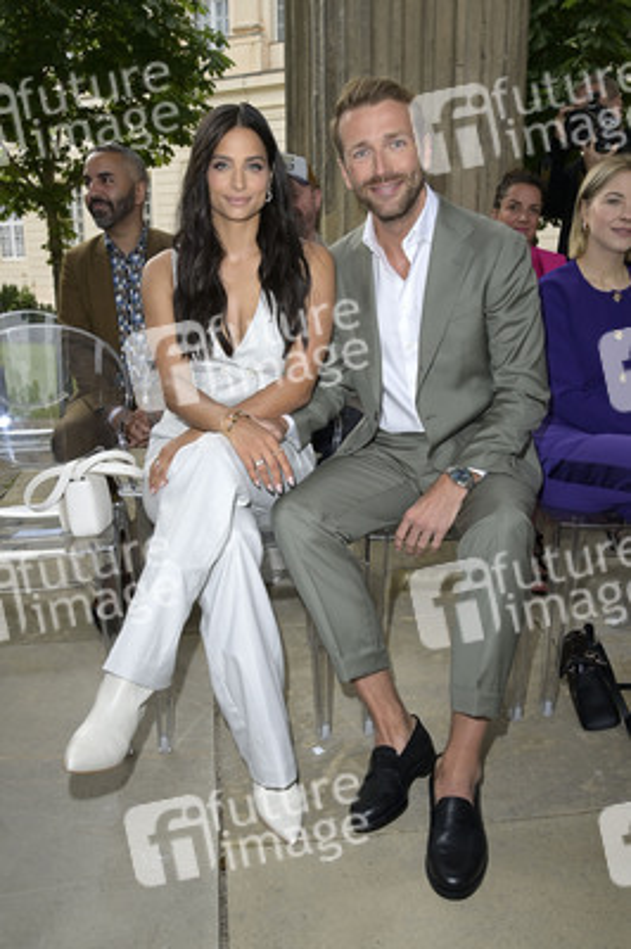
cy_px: 474
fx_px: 711
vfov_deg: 67.4
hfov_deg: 47.9
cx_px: 316
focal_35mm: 27
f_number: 6.3
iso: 500
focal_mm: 27
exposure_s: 1/250
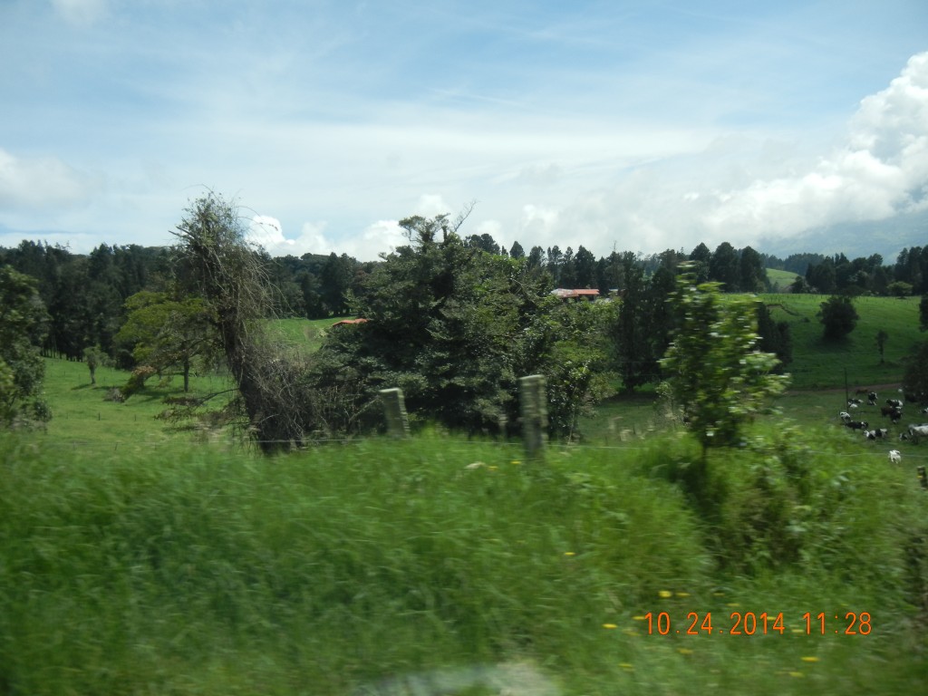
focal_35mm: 30
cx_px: 464
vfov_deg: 46.8
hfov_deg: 60.0
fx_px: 804
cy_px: 348
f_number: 7
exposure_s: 1/340
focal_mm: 5.4
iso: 160
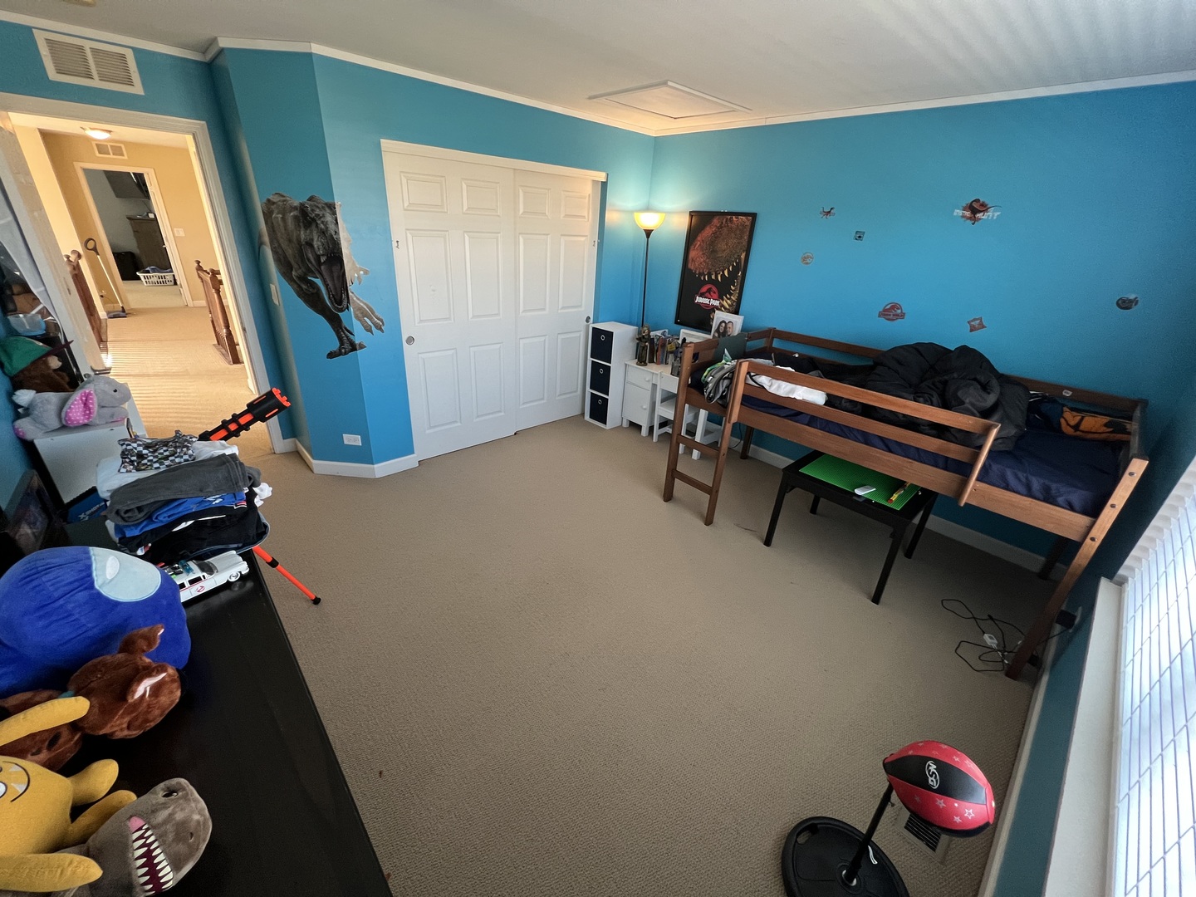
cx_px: 598
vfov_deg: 89.9
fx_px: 449
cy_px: 448
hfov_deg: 106.2
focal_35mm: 13
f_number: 1.8
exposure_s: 1/60
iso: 250
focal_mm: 1.57
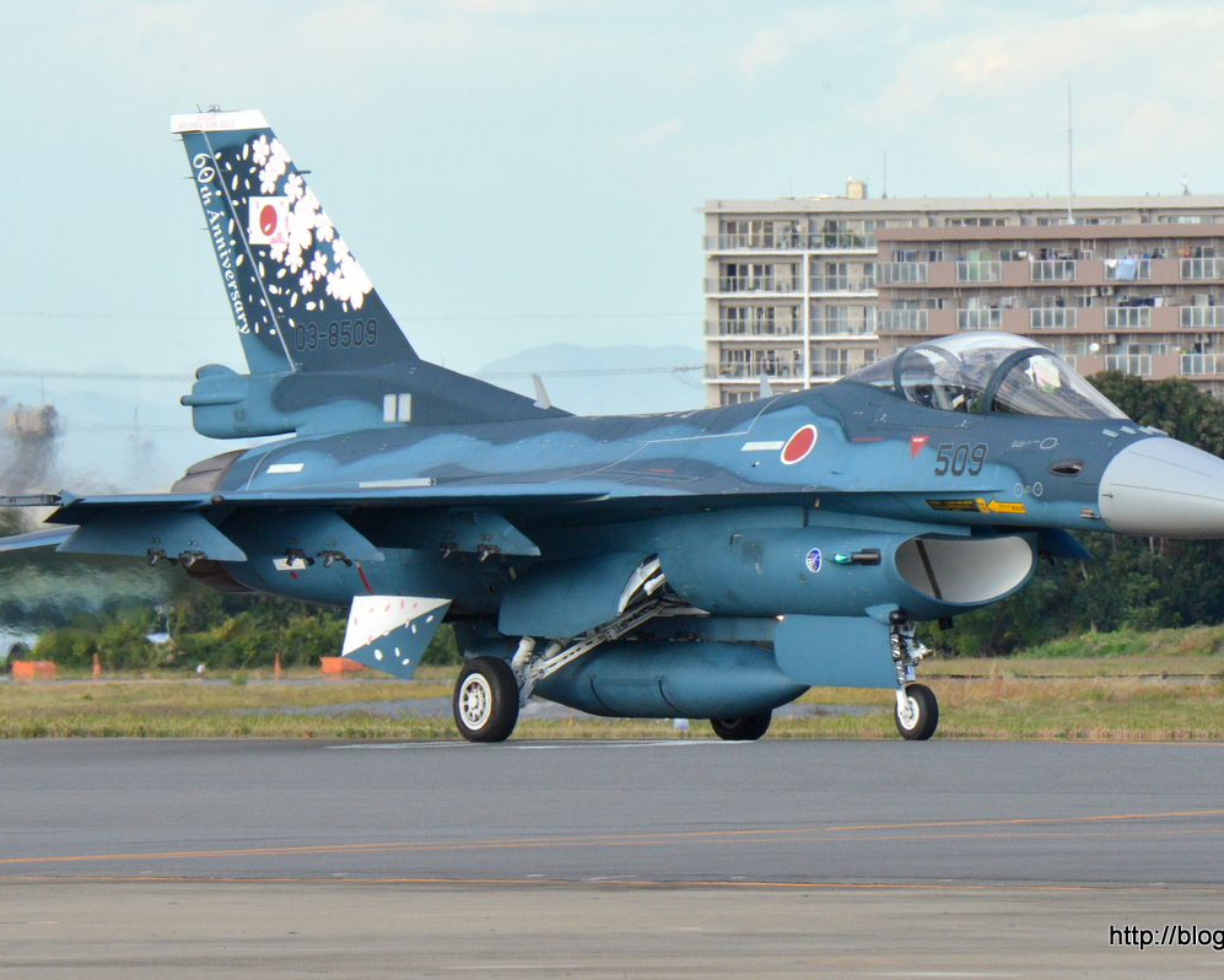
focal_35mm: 452
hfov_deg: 4.3
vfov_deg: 3.4
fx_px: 16377
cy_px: 489
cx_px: 609
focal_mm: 400
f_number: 16
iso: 1400
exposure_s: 1/400
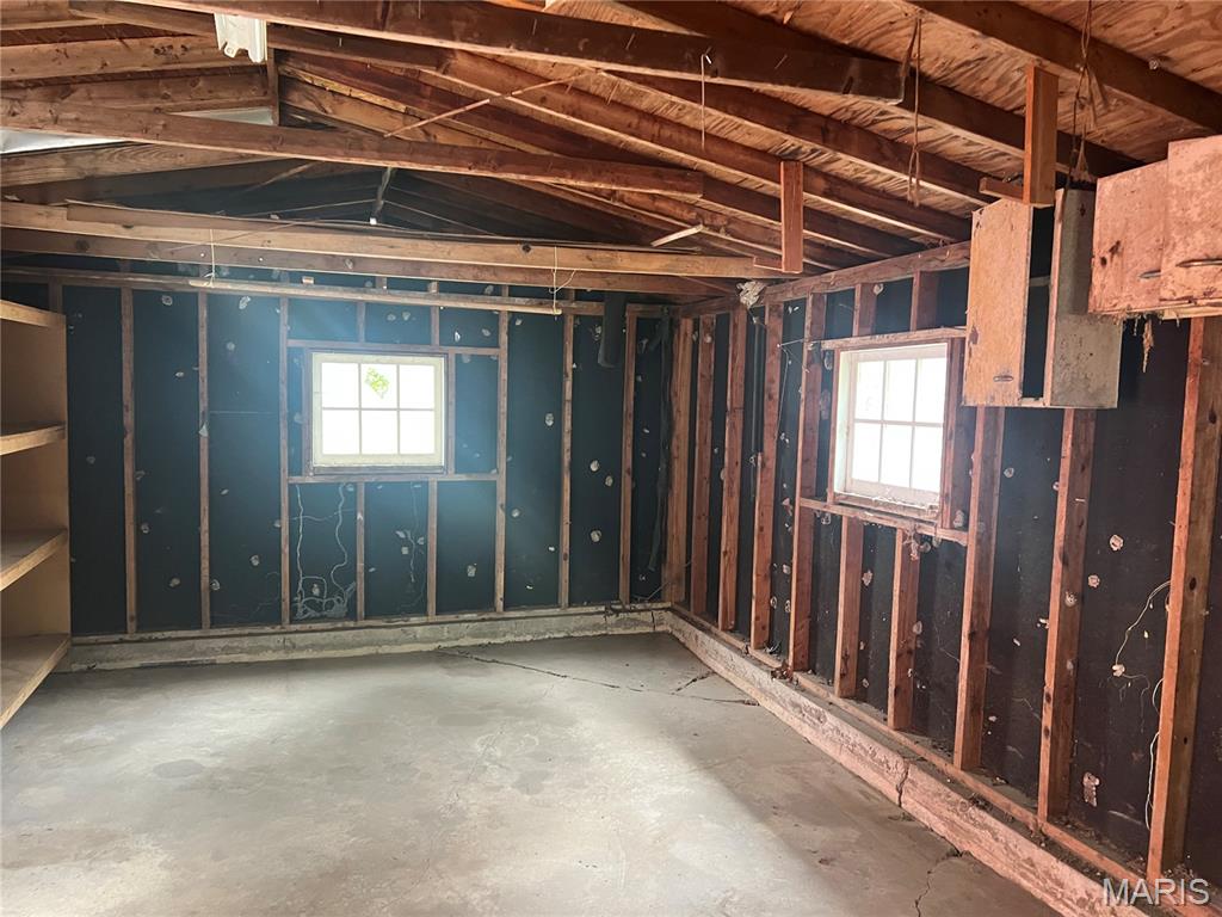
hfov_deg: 67.3
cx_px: 611
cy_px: 458
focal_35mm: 26
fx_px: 918
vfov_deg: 53.1
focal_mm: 5.7
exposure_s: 1/60
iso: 400
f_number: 1.5
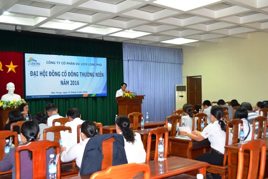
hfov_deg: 49.5
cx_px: 134
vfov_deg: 34.2
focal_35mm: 39
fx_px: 290
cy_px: 90
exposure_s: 1/60
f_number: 4.2
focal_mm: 26
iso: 2200
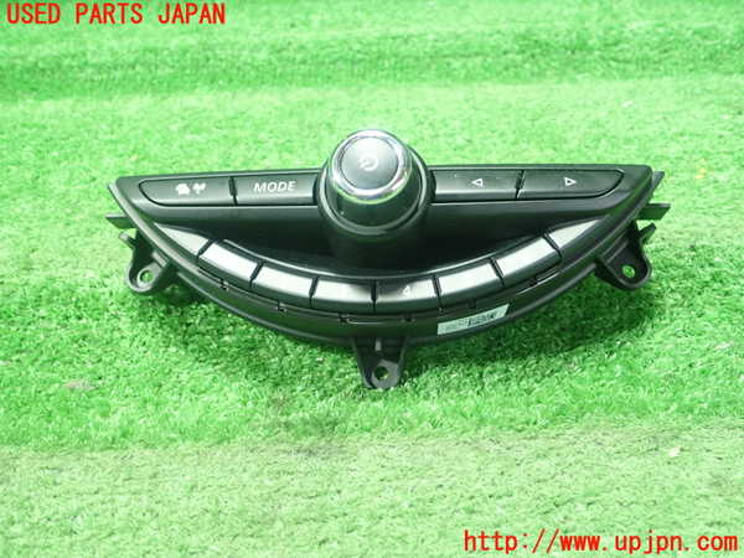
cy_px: 279
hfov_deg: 60.0
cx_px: 372
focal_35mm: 30
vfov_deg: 46.8
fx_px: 645
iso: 800
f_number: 2.3
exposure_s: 1/80
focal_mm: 5.5
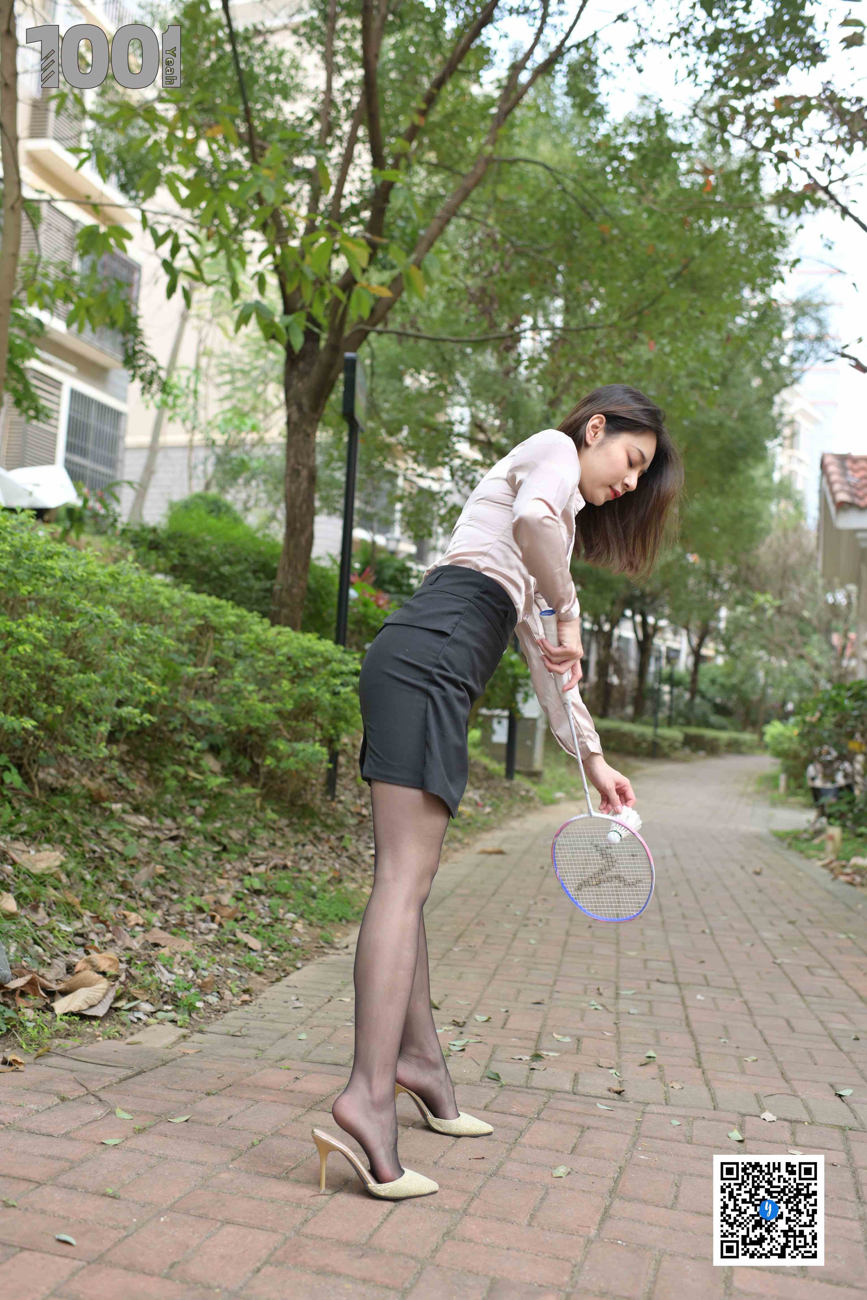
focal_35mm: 35
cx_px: 434
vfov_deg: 54.4
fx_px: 1264
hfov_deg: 37.9
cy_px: 650
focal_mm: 35
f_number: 3.2
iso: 100
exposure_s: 1/160
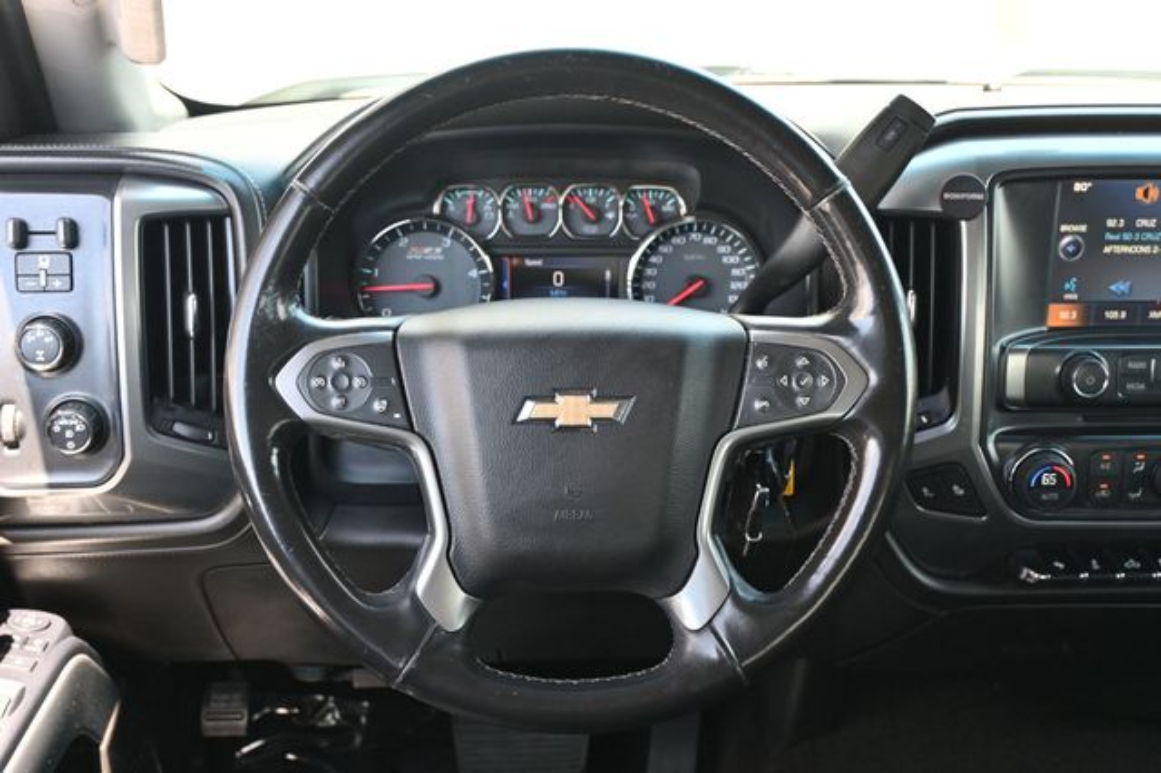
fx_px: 1257
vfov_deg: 34.2
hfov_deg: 49.6
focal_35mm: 39
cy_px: 386
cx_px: 580
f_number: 4.5
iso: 720
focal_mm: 26
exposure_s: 1/125
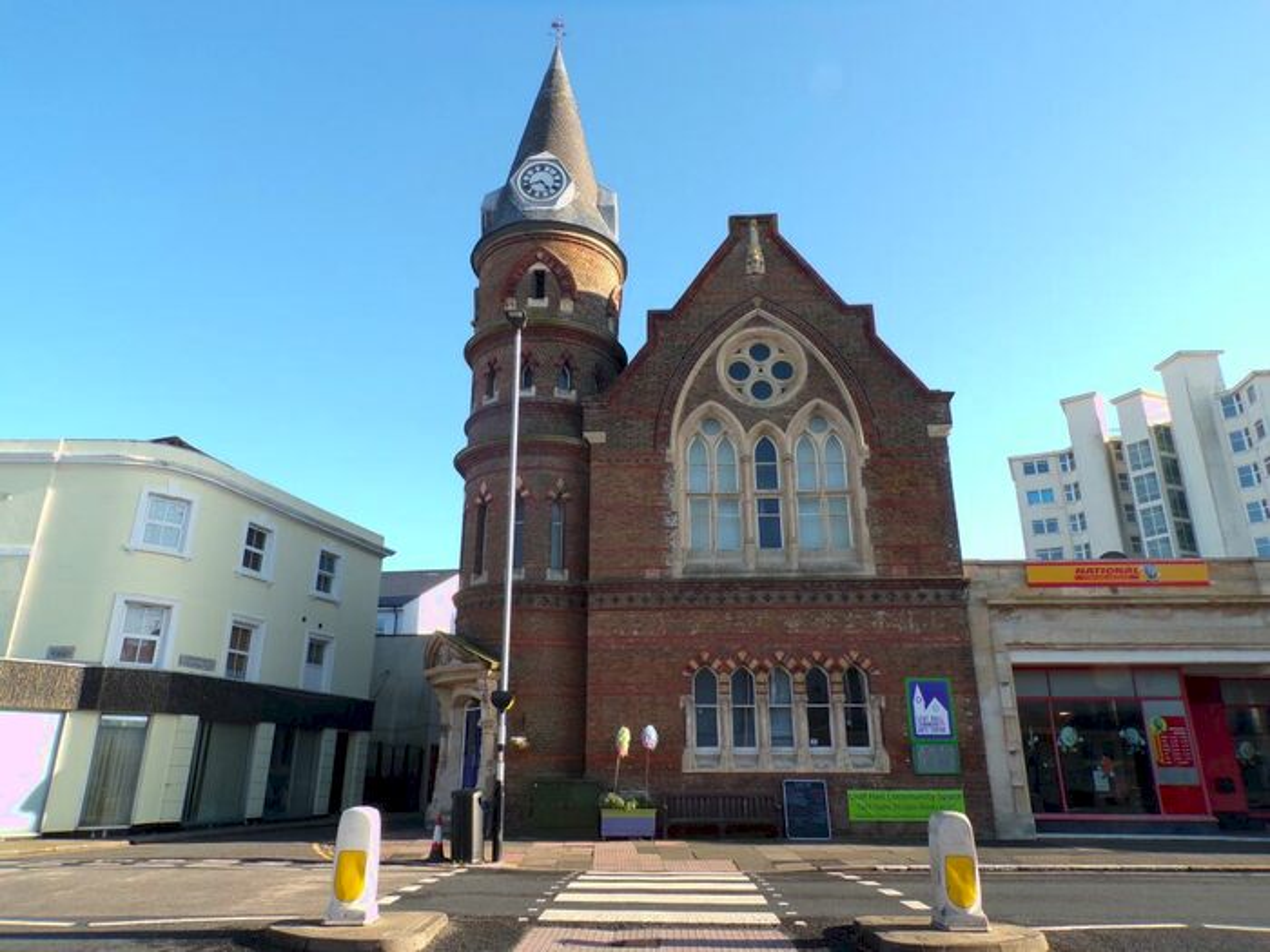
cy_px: 476
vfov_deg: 56.8
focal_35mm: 24
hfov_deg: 71.6
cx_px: 635
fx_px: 881
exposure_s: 1/105
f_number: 5.8
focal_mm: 4.3
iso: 80
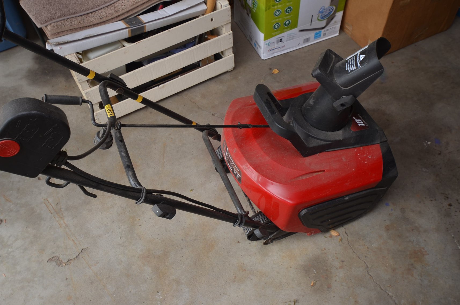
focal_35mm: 33
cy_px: 152
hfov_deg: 57.3
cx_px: 230
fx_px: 421
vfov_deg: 39.8
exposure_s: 1/125
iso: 140
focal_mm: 22
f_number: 5.6
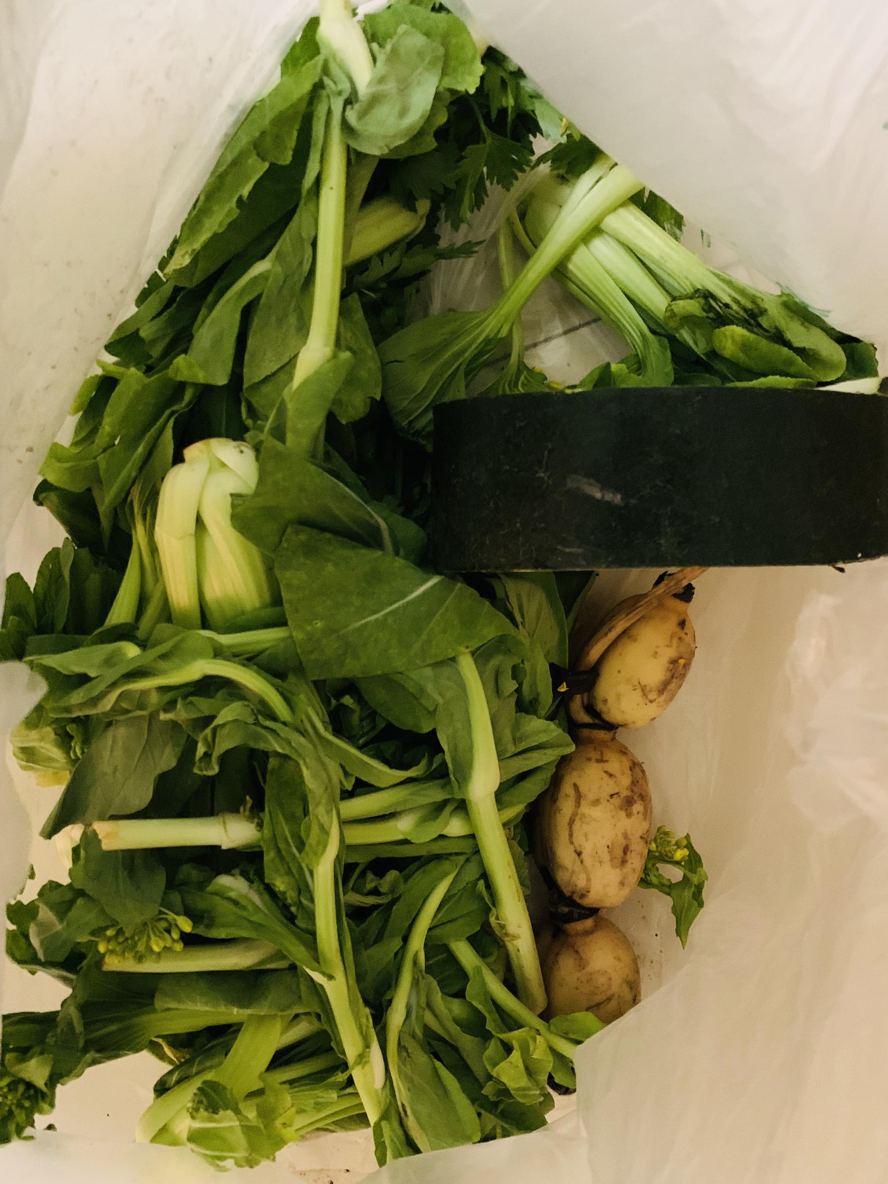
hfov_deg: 49.7
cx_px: 450
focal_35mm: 28
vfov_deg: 63.4
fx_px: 958
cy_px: 623
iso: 640
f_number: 1.8
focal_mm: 4.25
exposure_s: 1/20
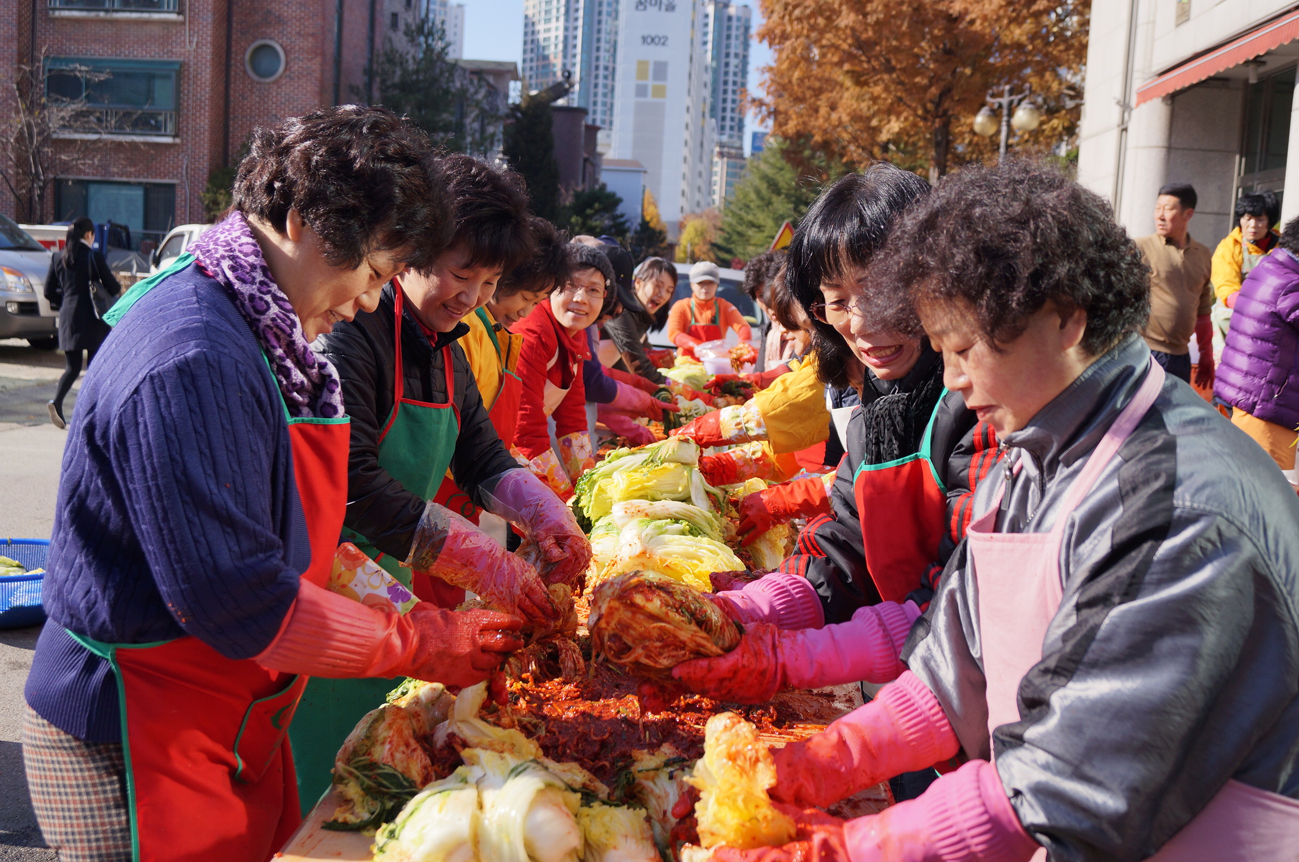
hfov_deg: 53.2
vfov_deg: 36.8
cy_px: 431
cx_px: 650
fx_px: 1297
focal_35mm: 36
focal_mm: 24
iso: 100
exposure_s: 1/800
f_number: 4.5
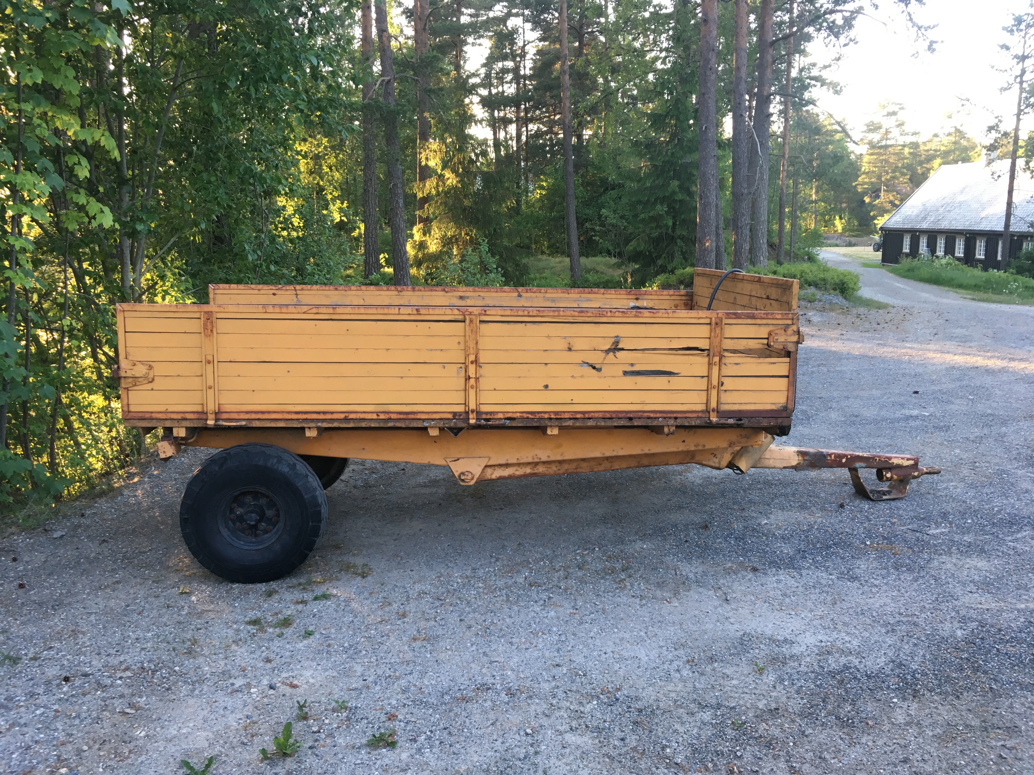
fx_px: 866
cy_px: 388
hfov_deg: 61.7
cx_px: 517
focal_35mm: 29
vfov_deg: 48.2
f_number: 2.2
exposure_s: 1/33
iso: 32
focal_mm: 4.15
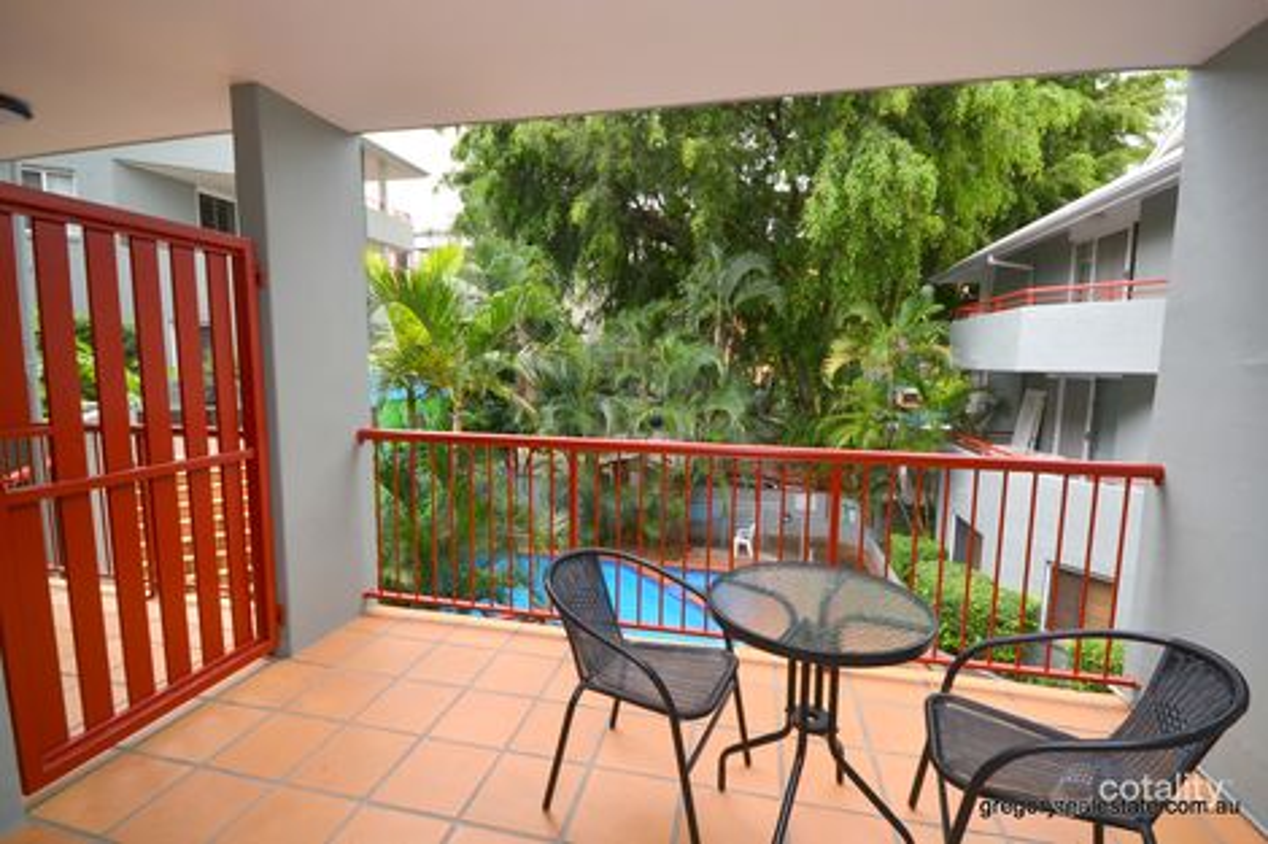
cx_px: 634
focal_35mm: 15
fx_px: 528
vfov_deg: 77.3
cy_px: 422
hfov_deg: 100.4
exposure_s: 1/125
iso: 100
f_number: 5.6
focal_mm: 10
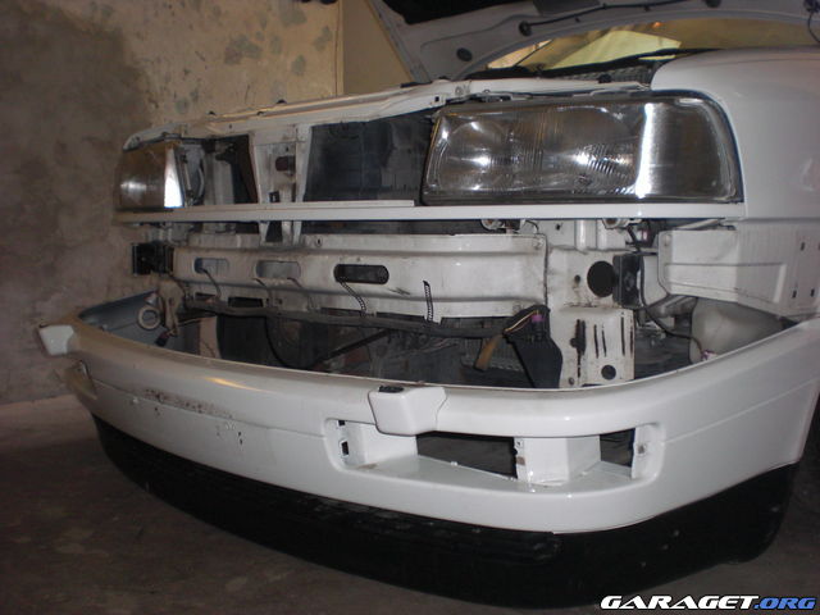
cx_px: 410
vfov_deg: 37.7
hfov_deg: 49.0
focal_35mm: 38
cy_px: 308
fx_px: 900
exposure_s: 1/60
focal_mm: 6.3
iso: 200
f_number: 3.1
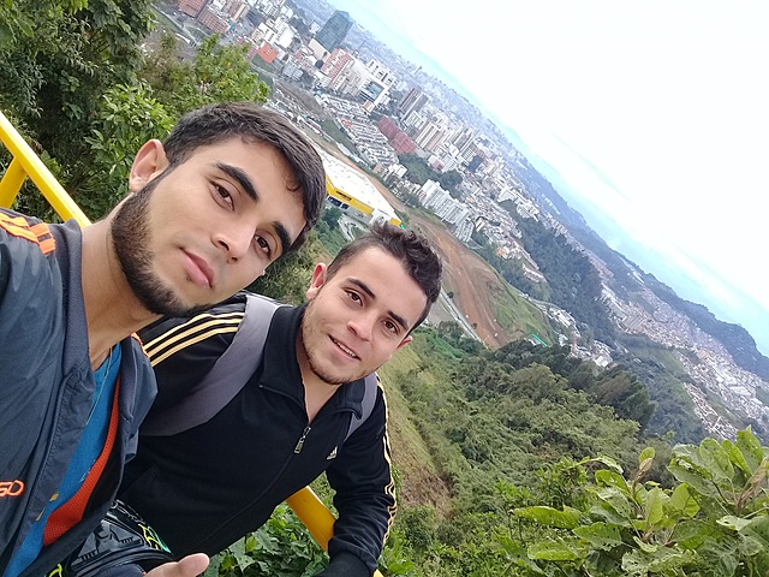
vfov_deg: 45.4
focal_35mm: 31
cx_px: 384
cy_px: 288
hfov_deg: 58.4
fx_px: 689
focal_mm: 3.3
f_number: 2.2
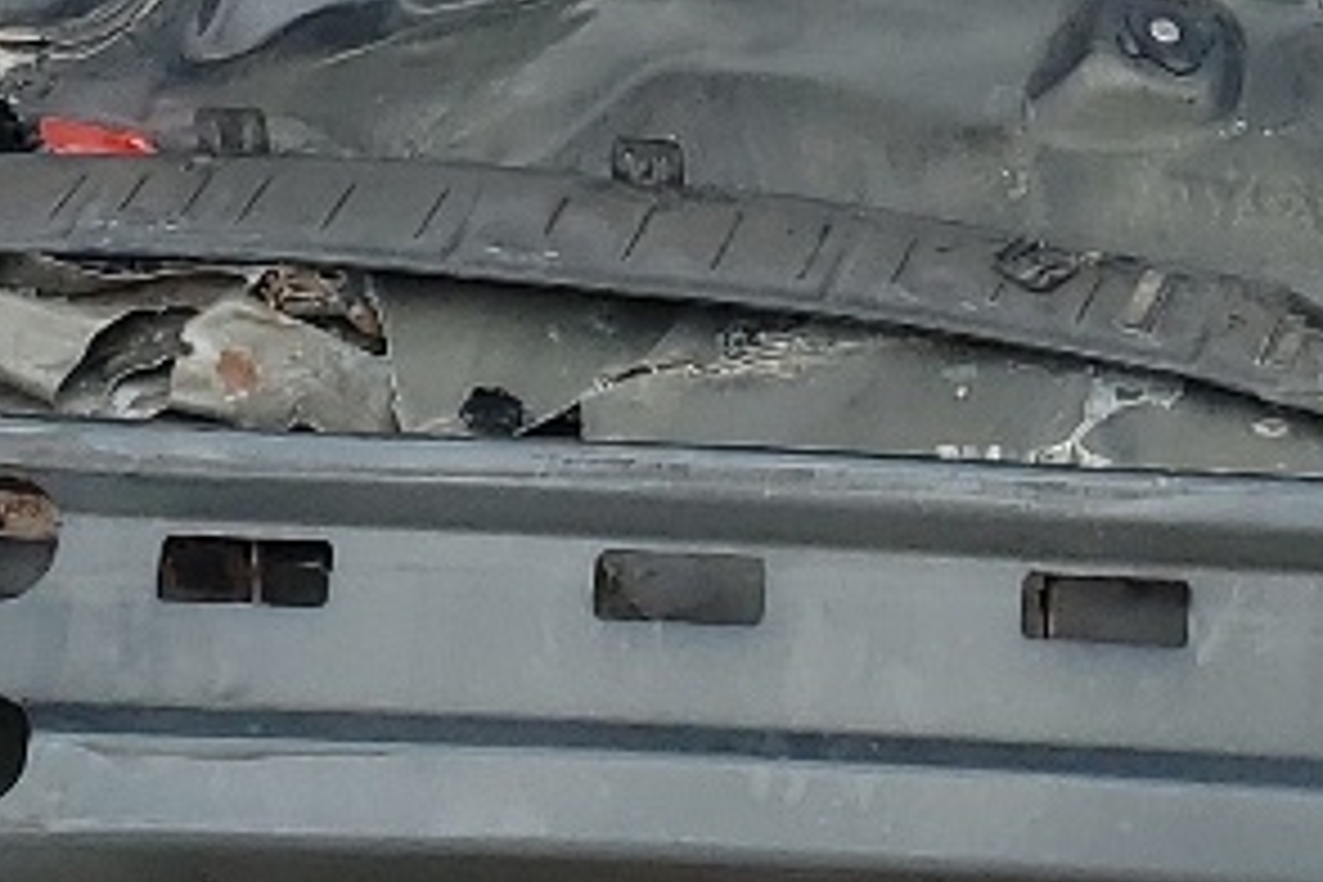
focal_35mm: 147
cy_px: -508
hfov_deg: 13.8
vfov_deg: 9.1
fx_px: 5402
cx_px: 1314
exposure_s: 1/1667
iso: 50
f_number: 1.5
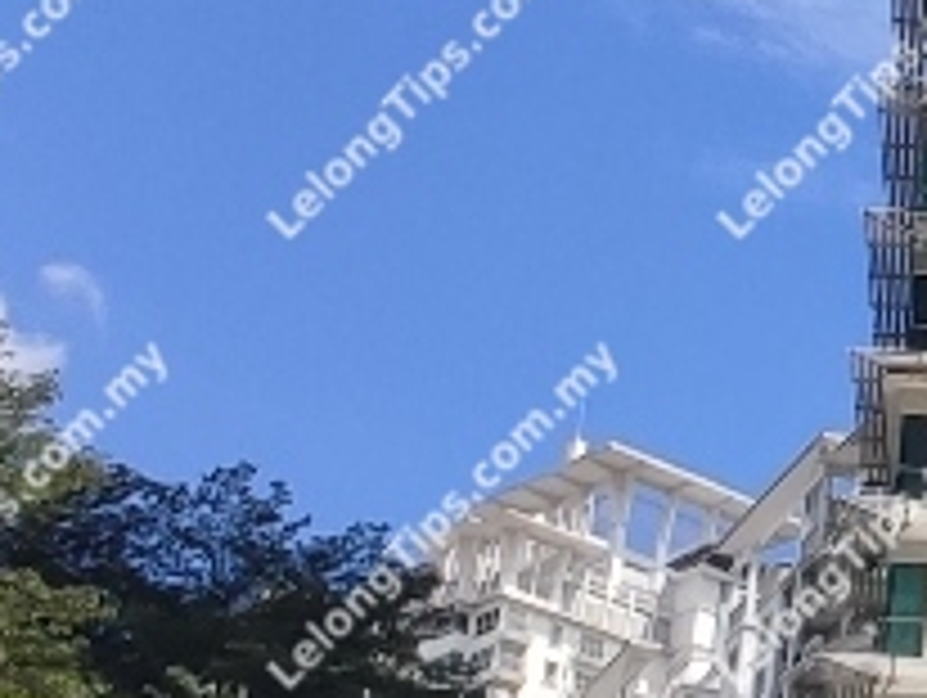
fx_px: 2547
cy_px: 106
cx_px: 1622
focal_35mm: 95
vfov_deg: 15.5
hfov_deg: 17.2
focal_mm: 1.65
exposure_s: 1/1301
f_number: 2.2
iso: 50
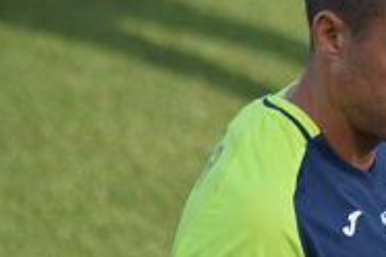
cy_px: 114
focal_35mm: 968
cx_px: 344
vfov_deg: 1.4
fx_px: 10378
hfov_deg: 2.1
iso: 400
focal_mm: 300
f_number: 5.6
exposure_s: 1/800
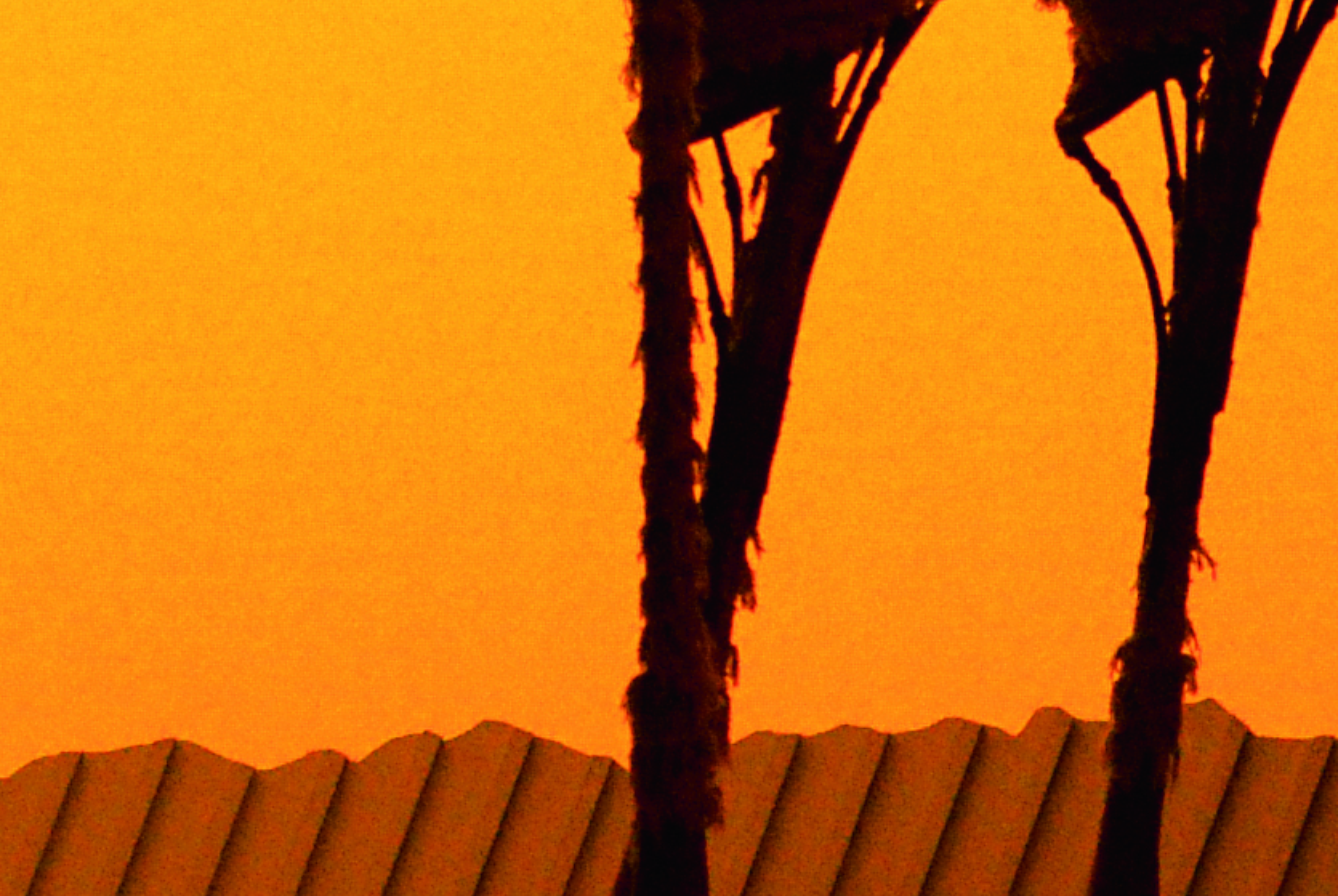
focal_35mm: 700
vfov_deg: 2.0
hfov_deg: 2.9
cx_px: -1509
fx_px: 26048
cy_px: -1202
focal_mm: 70
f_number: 2.8
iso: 3200
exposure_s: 1/250
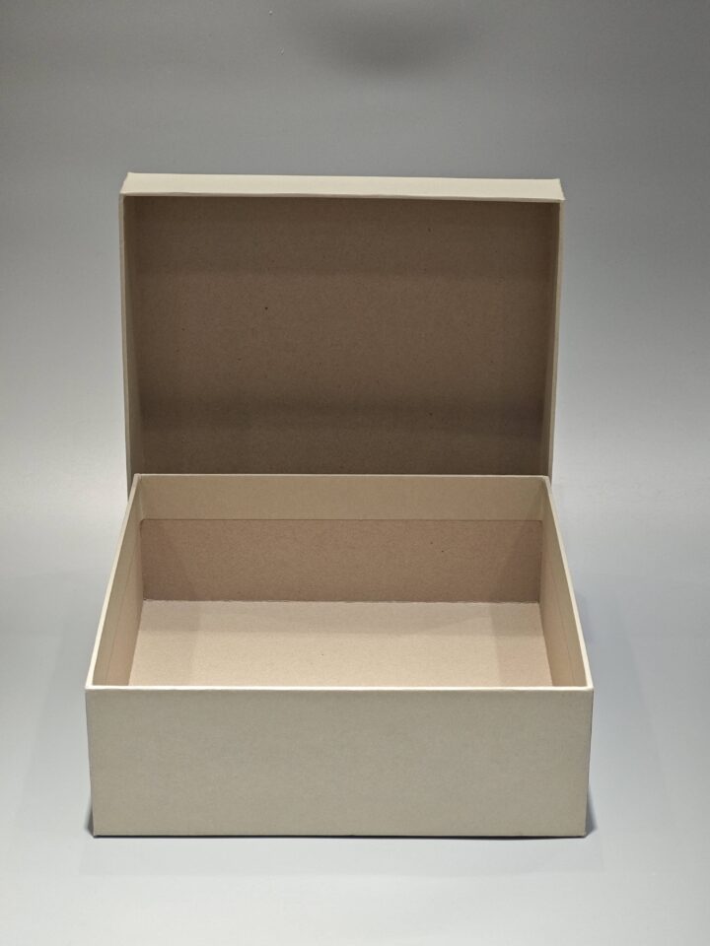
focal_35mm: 75
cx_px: 355
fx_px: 2051
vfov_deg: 26.0
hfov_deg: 19.6
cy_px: 473
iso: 200
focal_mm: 10.1
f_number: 2
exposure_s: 1/100
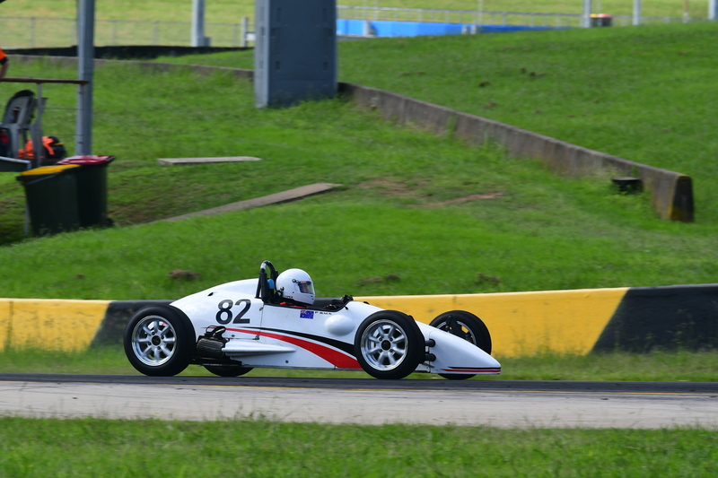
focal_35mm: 585
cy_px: 239
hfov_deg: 3.5
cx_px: 359
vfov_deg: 2.3
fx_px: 11664
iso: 640
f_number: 11
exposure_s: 1/640
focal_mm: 390
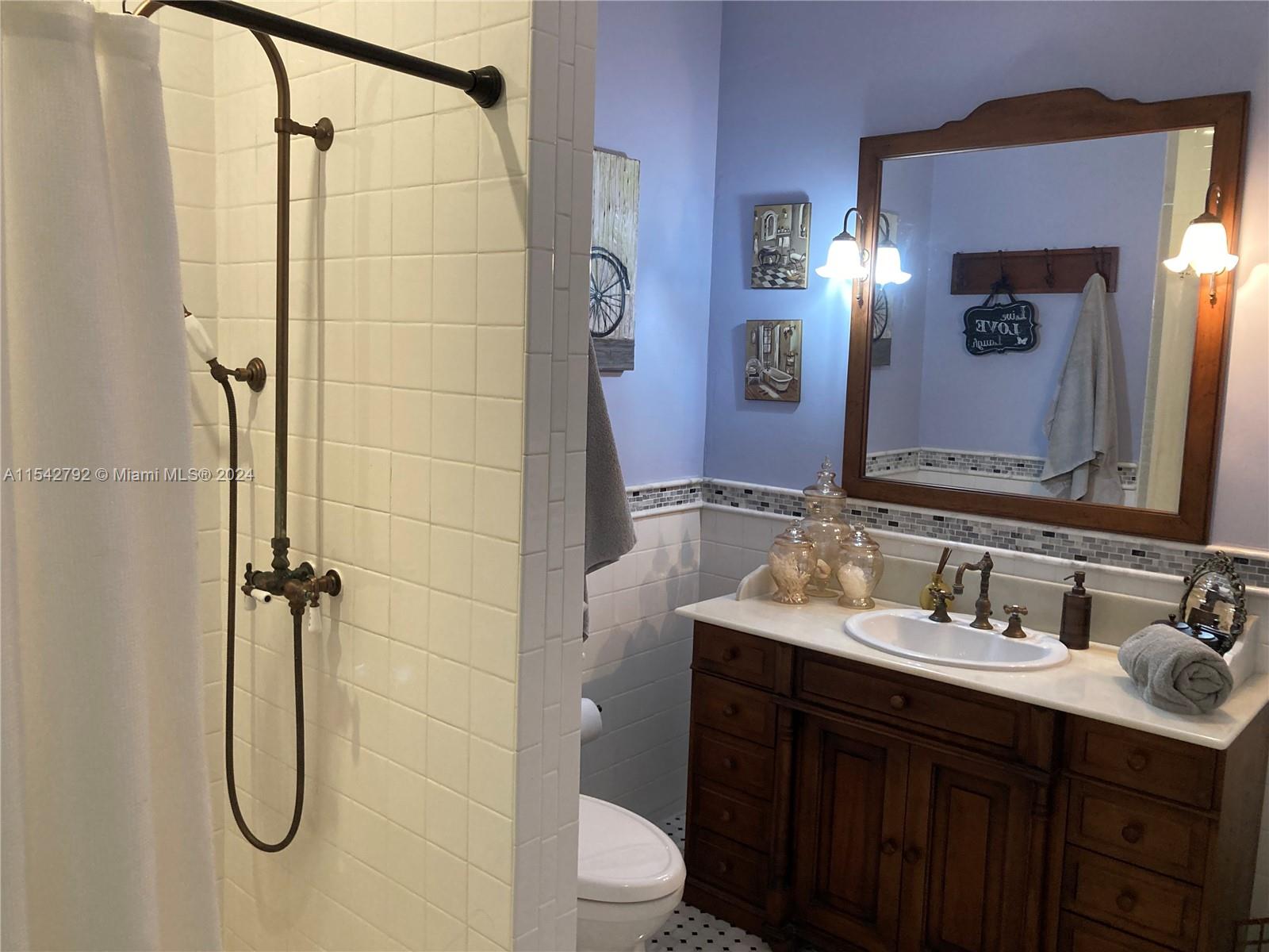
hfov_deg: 63.4
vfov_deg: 49.7
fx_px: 1026
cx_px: 634
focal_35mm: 28
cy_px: 476
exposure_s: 1/60
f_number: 1.8
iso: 160
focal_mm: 3.99
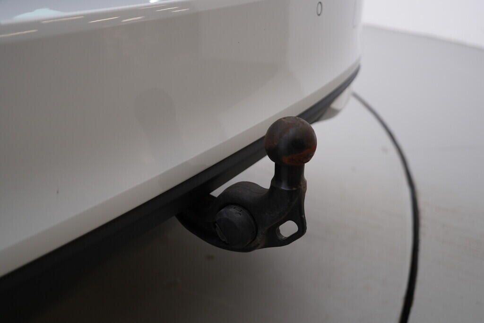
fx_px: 484
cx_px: 242
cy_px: 162
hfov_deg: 53.1
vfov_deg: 36.9
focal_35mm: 36
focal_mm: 24
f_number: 2.8
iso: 125
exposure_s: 1/125
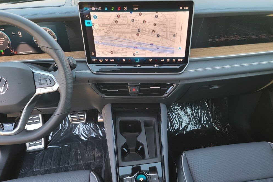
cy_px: 103
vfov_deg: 47.8
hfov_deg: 67.4
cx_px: 141
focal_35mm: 27
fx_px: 205
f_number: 1.8
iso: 64
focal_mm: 7
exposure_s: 1/60
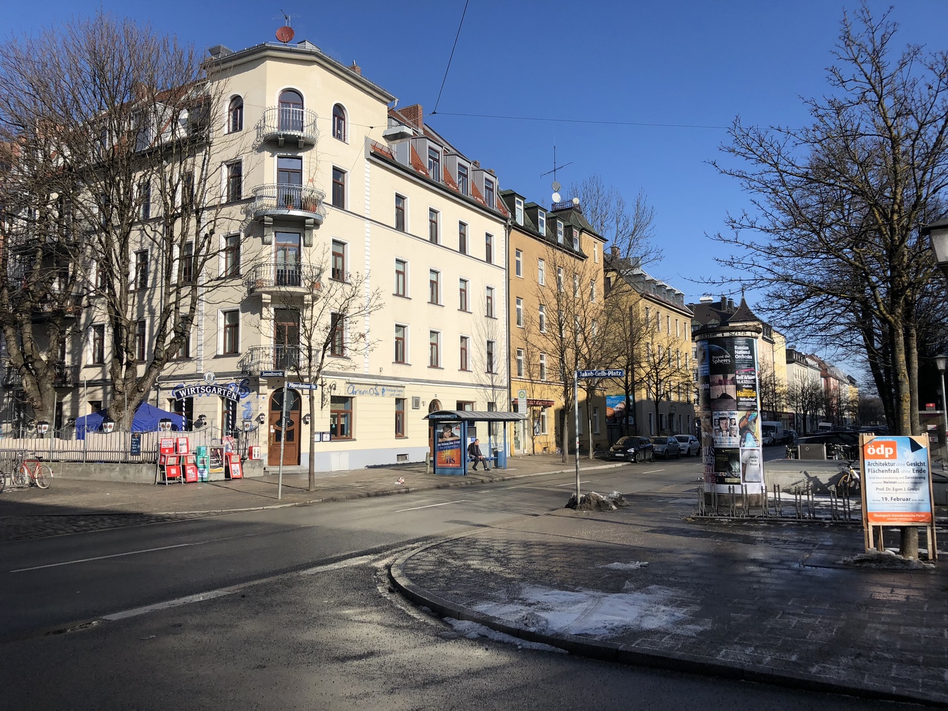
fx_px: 767
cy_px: 356
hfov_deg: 63.4
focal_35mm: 28
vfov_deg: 49.7
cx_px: 474
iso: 25
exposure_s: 1/3003
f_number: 1.8
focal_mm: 3.99
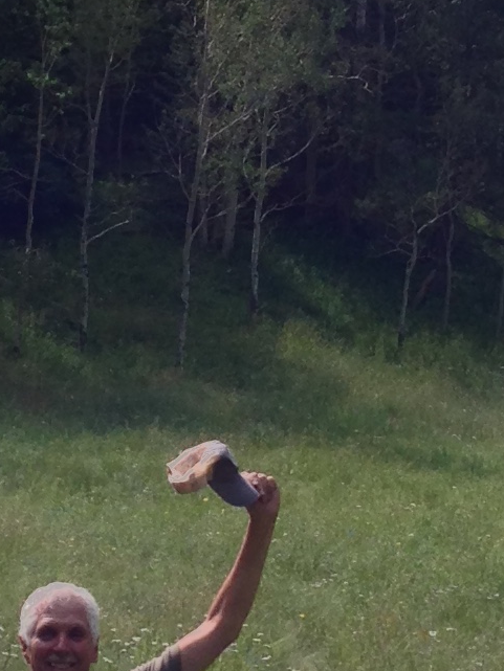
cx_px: 65
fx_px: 3260
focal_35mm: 168
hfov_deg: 8.8
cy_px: 409
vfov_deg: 11.8
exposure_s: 1/1022
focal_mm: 4.12
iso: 50
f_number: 2.4
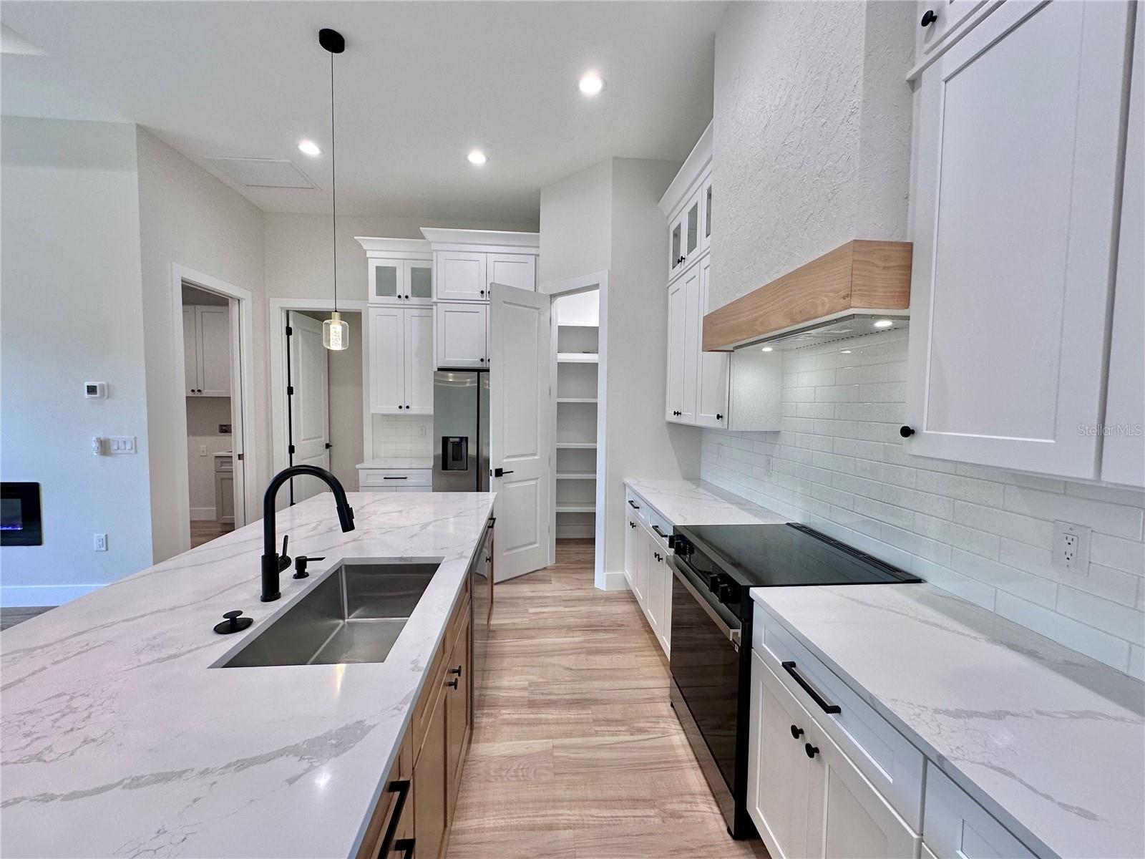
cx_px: 572
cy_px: 430
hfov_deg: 102.1
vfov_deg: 85.7
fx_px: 463
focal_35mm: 14
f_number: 2.2
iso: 125
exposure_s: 1/120
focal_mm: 2.22
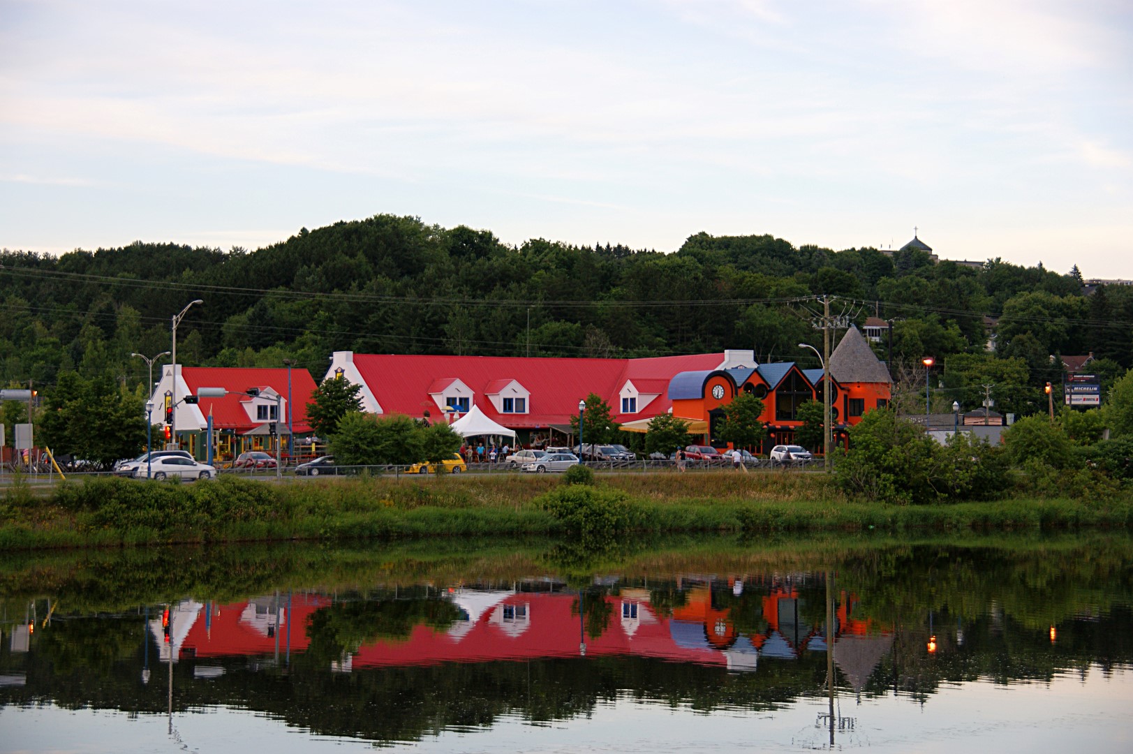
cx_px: 566
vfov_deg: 16.5
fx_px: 2595
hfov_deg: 24.6
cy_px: 377
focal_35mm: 82
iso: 160
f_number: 5
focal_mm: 55
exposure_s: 1/100
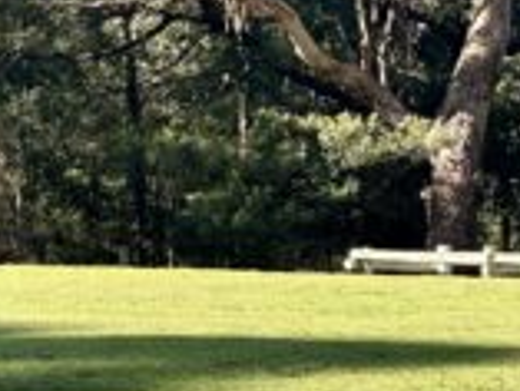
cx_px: -202
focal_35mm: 286
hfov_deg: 6.8
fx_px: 4300
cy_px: 205
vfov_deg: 5.2
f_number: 2.8
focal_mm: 9
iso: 32
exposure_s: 1/162
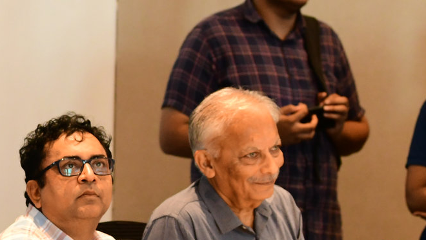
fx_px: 3388
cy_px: 217
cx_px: -138
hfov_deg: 7.1
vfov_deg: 4.0
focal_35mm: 300
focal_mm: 70
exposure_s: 1/100
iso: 1600
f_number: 4
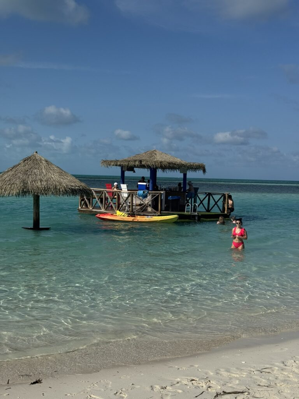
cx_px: 150
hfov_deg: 30.3
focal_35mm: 48
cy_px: 200
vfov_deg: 39.7
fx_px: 553
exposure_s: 1/9009
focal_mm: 6.76
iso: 64
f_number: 1.78
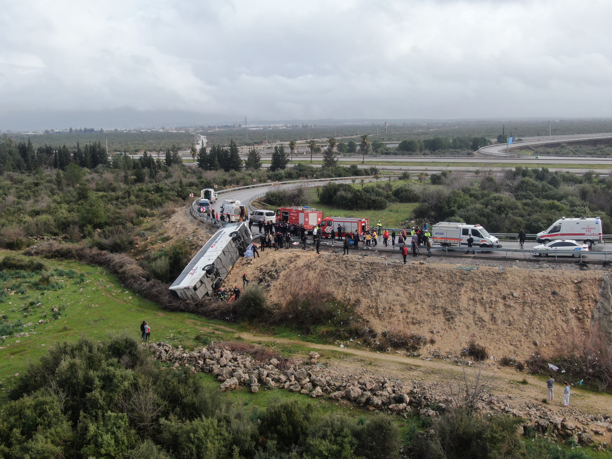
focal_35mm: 38
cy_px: 230
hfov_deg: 49.0
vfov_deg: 37.7
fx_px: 672
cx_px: 306
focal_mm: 6.48
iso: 110
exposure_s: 1/640
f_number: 3.4
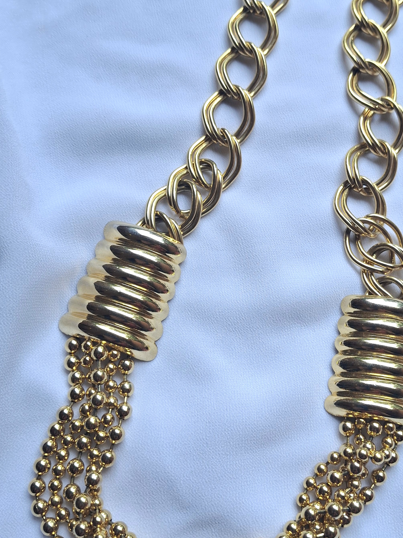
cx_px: 251
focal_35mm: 38
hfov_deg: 37.5
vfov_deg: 49.0
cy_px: 277
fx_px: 590
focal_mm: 4.69
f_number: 1.8
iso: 25
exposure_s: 1/154
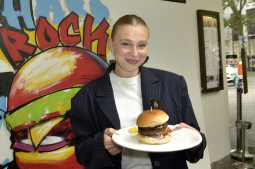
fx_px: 191
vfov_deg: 47.9
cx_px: 128
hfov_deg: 67.4
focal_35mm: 27
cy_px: 84
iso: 160
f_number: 4.5
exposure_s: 1/60
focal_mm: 27
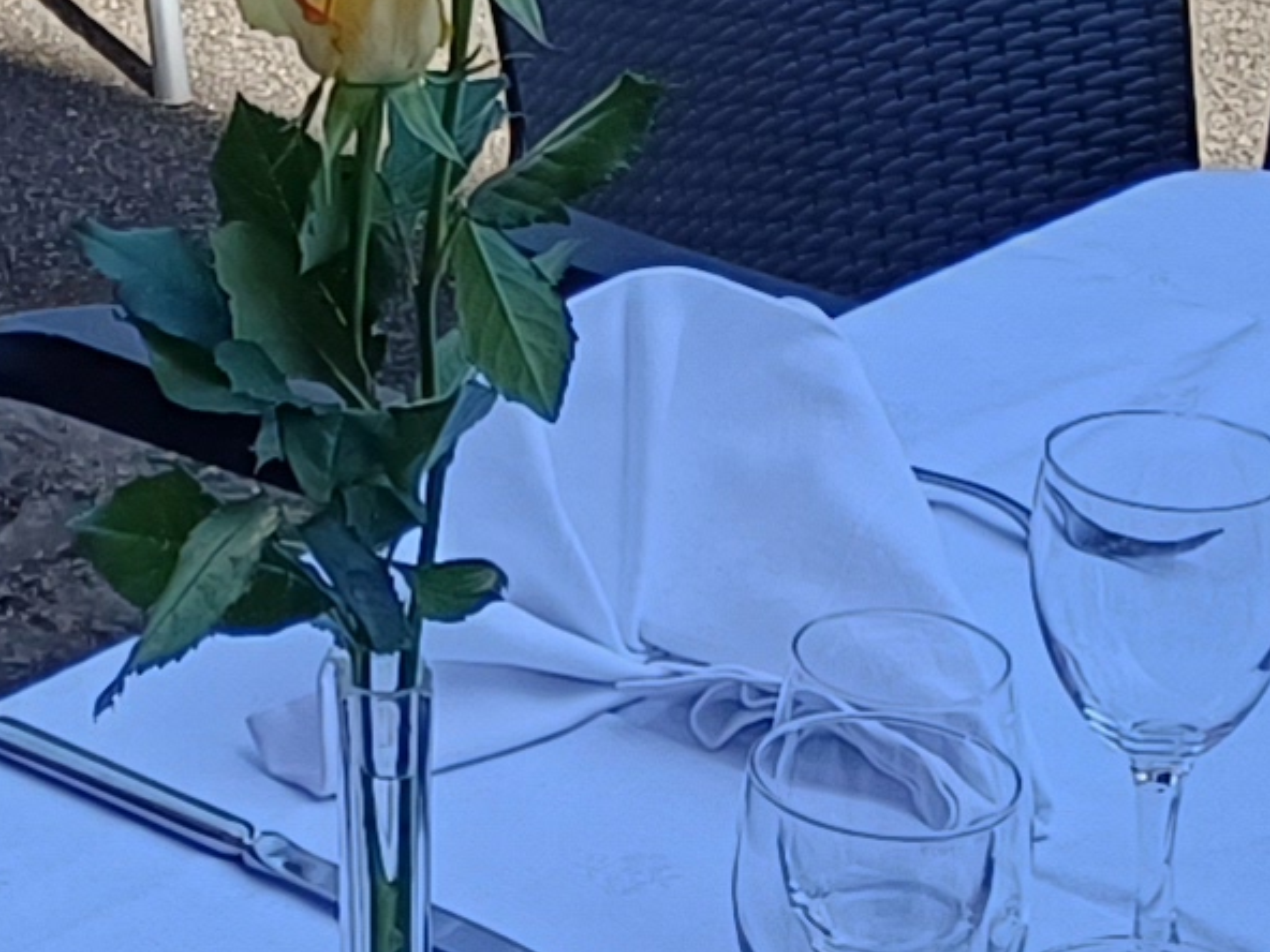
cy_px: -652
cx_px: -92
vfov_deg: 8.5
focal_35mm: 169
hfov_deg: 11.5
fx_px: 6200
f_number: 1.8
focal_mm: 4.65
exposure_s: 1/447
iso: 50
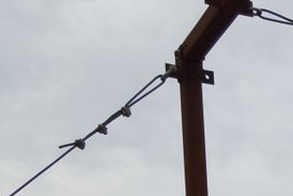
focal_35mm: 97
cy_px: 399
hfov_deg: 18.7
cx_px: 429
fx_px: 790
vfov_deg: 12.4
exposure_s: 1/800
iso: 100
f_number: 3.3
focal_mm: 4.5
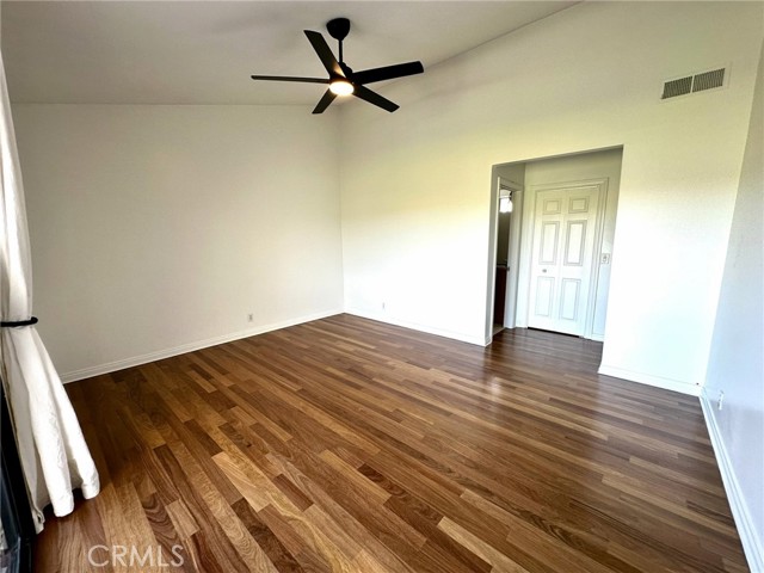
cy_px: 286
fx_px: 309
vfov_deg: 85.7
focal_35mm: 14
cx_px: 382
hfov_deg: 102.1
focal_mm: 2.22
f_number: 2.2
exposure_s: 1/99
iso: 64
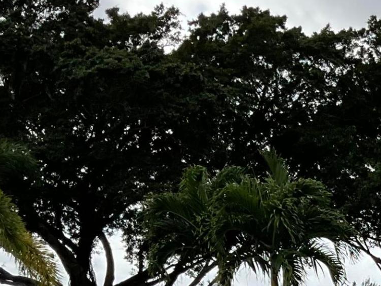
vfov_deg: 12.5
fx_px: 1222
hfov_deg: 16.1
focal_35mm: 111
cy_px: 470
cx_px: 588
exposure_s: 1/1786
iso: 16
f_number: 1.8
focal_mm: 3
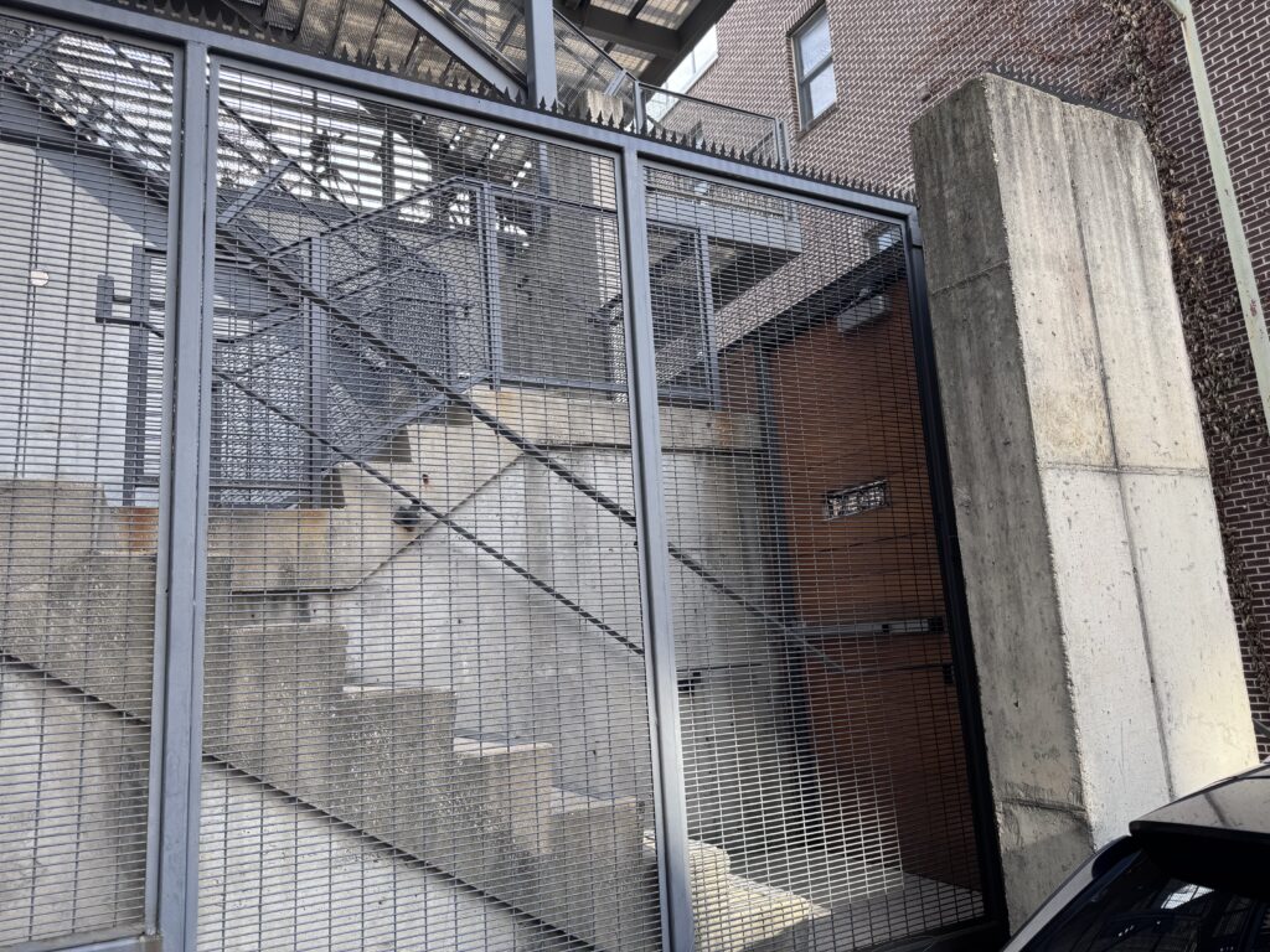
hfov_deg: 71.6
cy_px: 476
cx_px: 635
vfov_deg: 56.8
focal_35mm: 24
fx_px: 881
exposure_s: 1/347
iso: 80
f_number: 1.78
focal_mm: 6.76
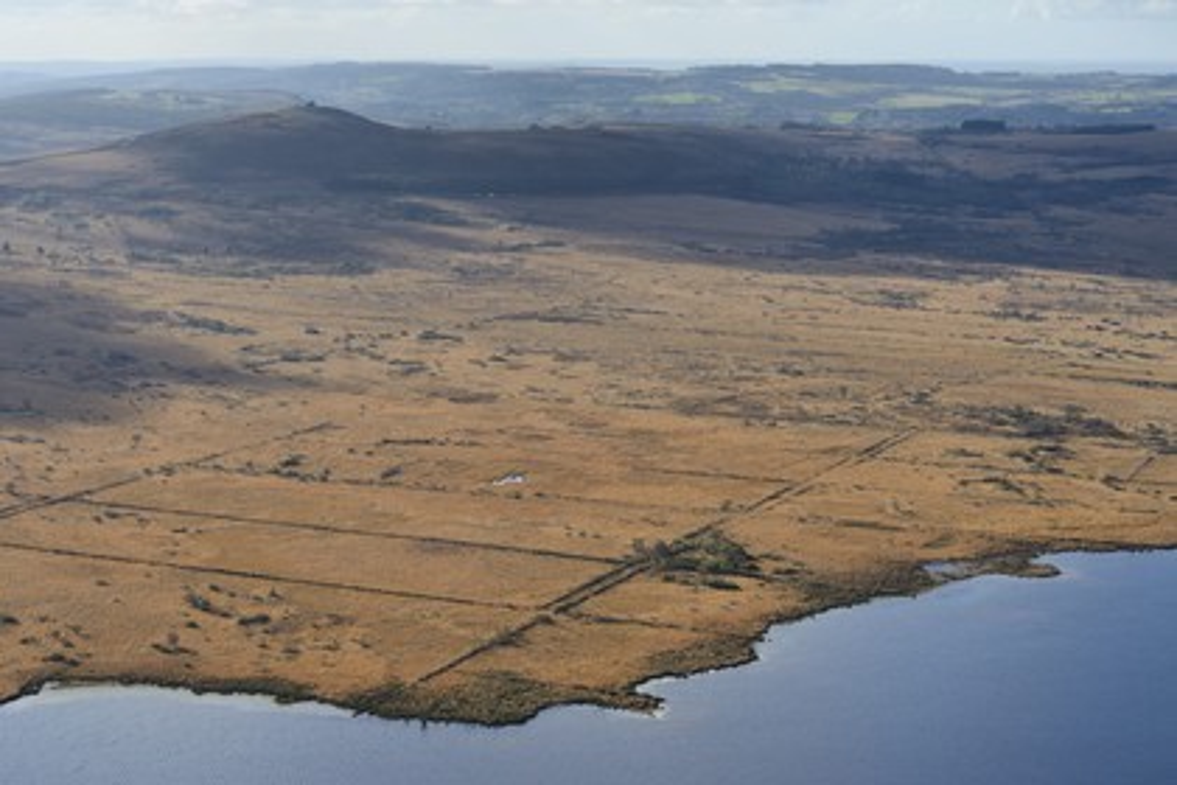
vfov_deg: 19.5
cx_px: 588
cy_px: 392
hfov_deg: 28.8
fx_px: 2288
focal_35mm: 70
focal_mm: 70
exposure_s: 1/1000
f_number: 13
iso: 800
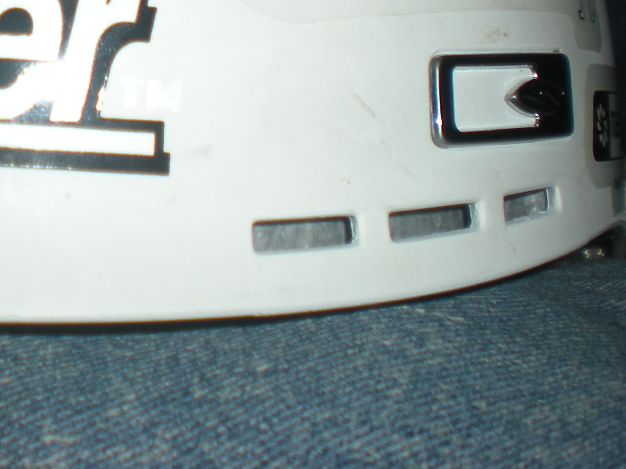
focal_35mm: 87
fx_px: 1573
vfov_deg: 16.4
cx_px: -54
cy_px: -60
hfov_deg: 21.4
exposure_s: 1/60
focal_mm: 6.3
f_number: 3.1
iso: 64
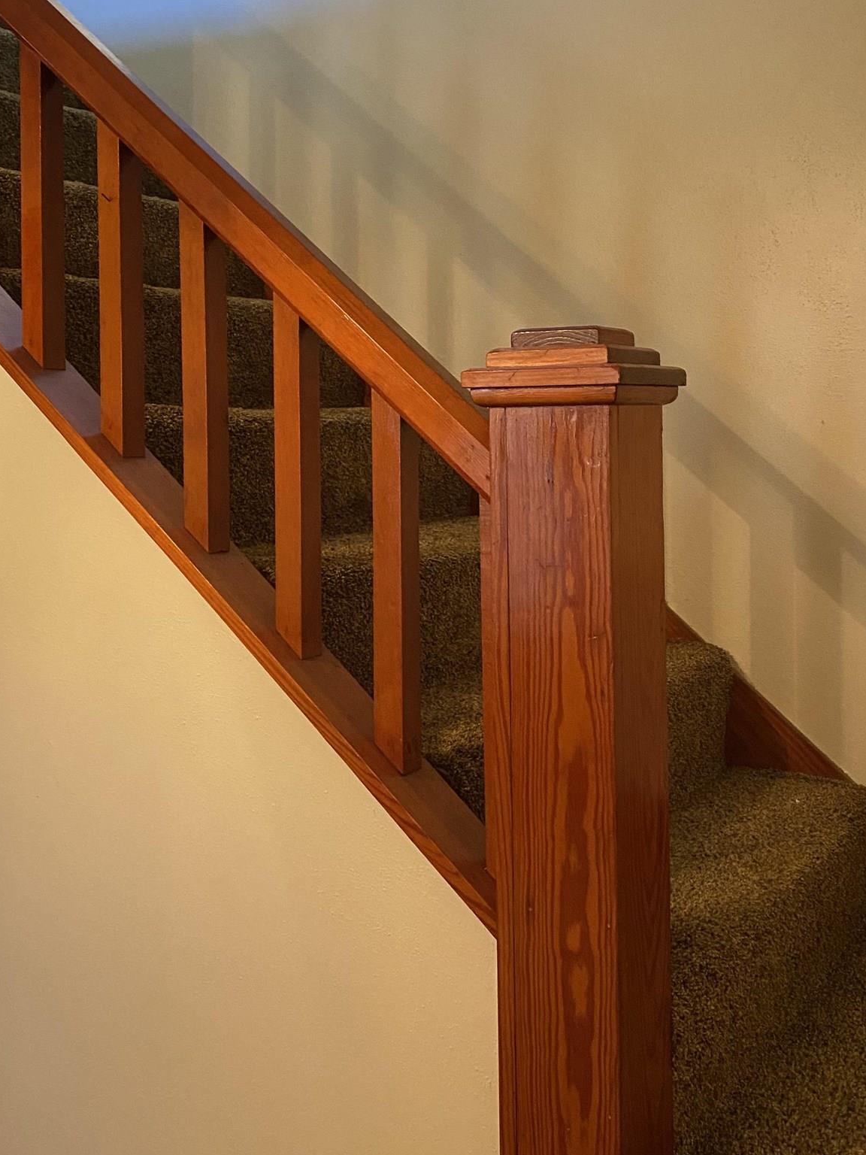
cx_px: 498
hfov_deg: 36.7
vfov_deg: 47.5
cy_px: 444
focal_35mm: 39
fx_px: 1301
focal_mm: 4.25
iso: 500
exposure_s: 1/60
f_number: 1.8
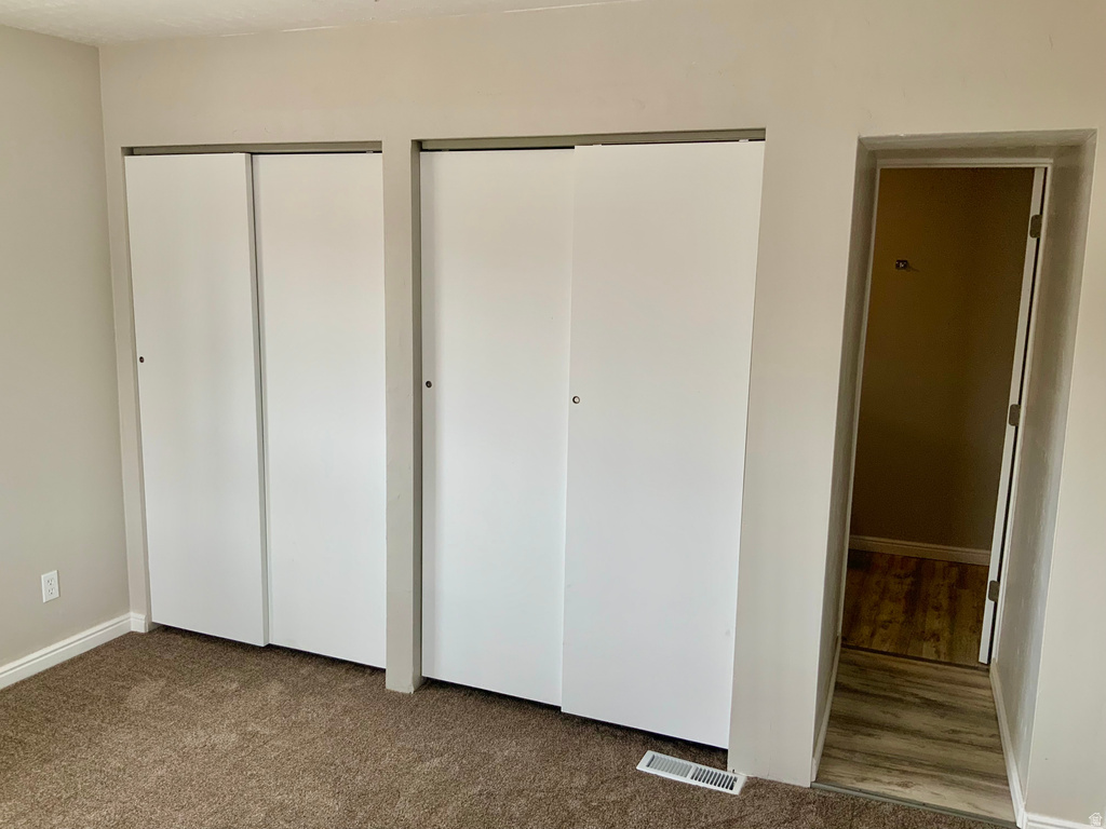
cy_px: 414
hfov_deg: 61.7
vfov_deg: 48.2
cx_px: 553
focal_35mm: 29
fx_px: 927
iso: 40
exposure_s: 1/120
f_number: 1.8
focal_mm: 3
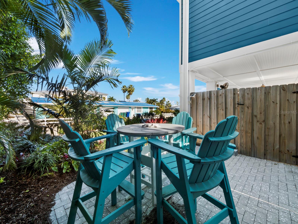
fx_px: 121
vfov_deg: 85.7
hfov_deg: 102.0
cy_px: 112
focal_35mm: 14
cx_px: 149
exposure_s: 1/20
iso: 320
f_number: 14
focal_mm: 7
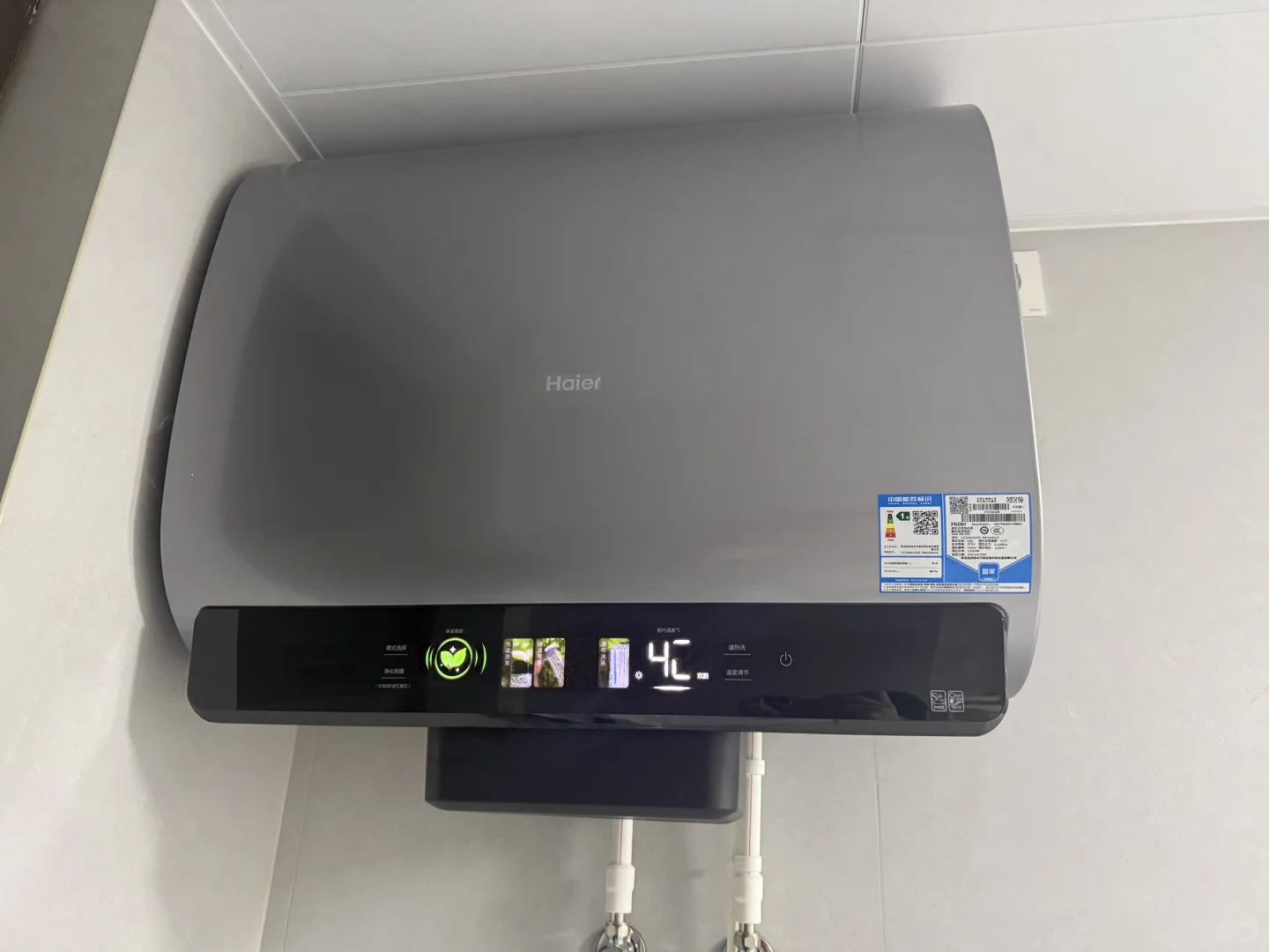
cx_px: 634
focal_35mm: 24
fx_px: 880
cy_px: 476
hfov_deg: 71.6
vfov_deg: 56.8
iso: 640
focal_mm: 6.76
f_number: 1.78
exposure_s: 1/50
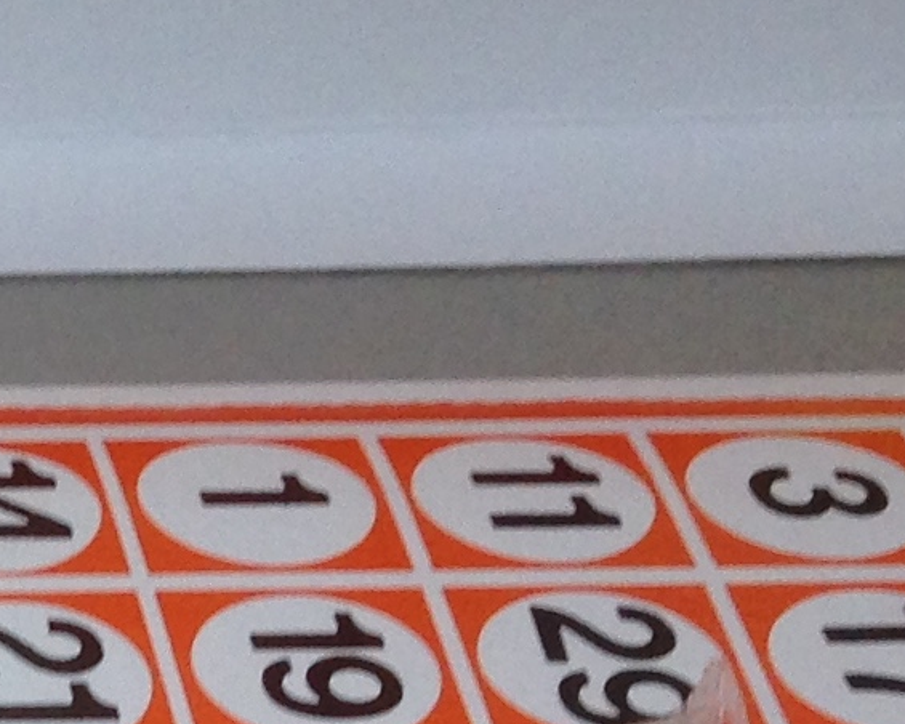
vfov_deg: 8.2
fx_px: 4982
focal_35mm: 186
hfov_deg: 9.4
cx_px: -1153
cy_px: 980
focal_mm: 4.12
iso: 64
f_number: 2.4
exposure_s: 1/40
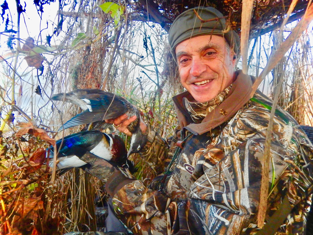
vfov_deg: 56.8
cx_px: 156
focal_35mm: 24
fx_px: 217
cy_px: 118
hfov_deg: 71.6
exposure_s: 1/15
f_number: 2.8
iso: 400
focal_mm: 4.3
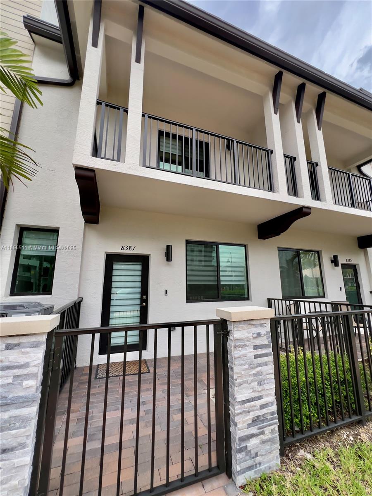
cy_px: 248
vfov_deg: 106.2
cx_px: 186
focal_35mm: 13
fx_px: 186
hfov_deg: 89.9
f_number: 1.8
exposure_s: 1/239
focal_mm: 1.57
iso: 32
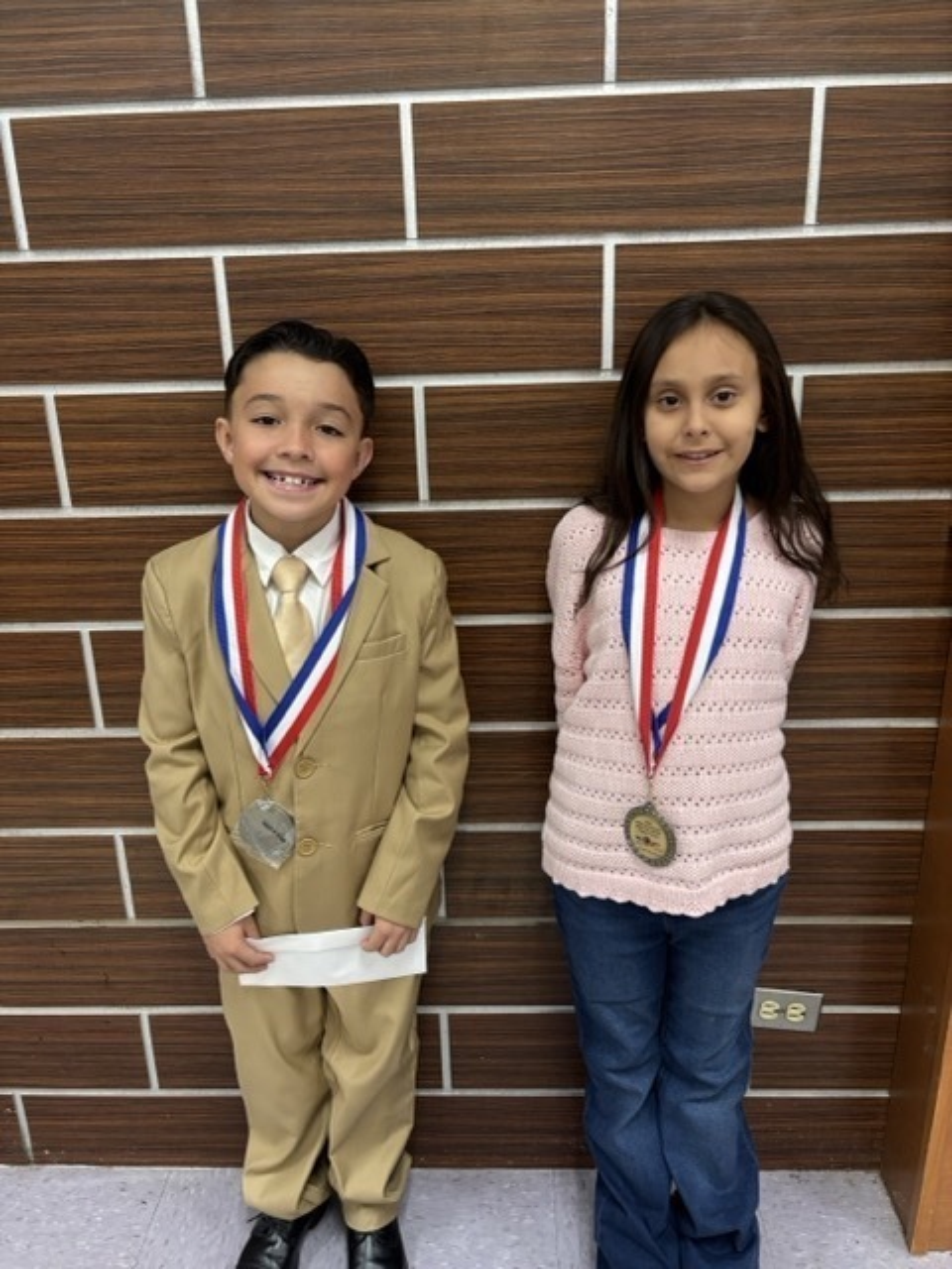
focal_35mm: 26
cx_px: 476
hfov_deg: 53.1
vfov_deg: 67.3
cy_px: 634
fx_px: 953
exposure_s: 1/60
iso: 200
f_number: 1.6
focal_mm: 5.96
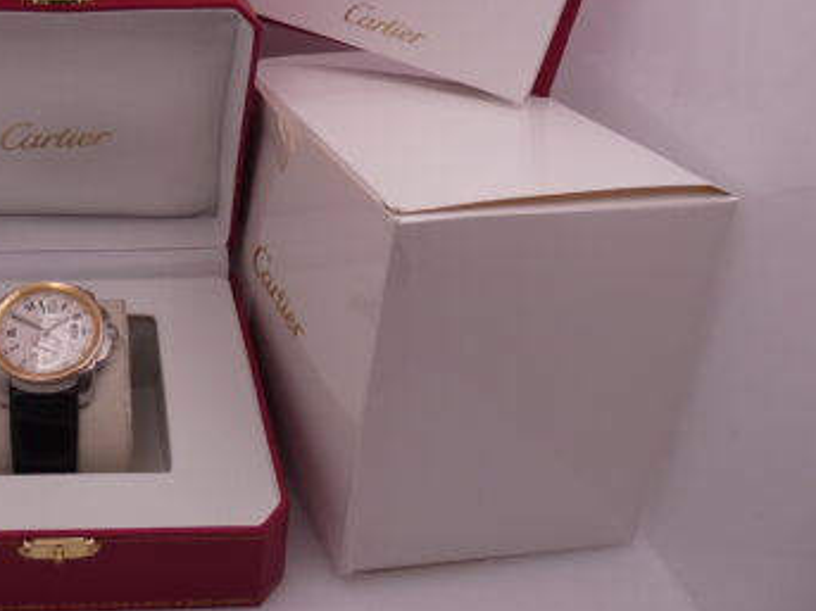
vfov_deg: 38.9
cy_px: 109
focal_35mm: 35
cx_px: 107
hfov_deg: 48.1
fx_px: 825
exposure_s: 1/250
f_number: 2.8
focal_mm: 3.6
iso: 80
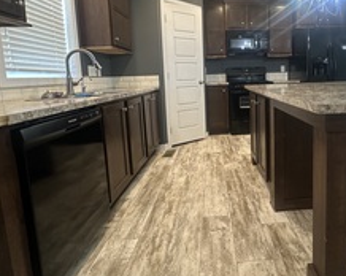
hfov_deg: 73.2
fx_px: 225
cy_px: 99
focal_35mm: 22
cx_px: 225
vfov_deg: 62.0
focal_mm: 2.22
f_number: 2.2
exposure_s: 1/60
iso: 200
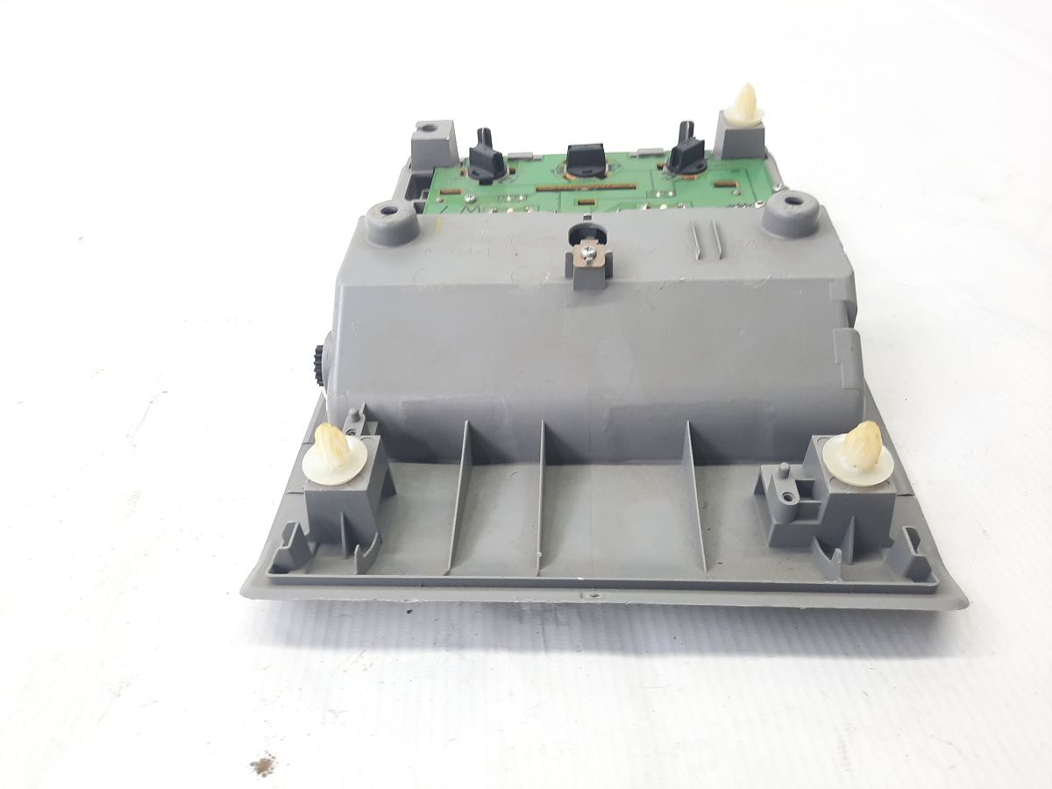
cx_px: 526
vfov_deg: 54.9
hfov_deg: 69.4
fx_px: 760
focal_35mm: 25
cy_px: 394
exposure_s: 1/50
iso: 80
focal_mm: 4.6
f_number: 2
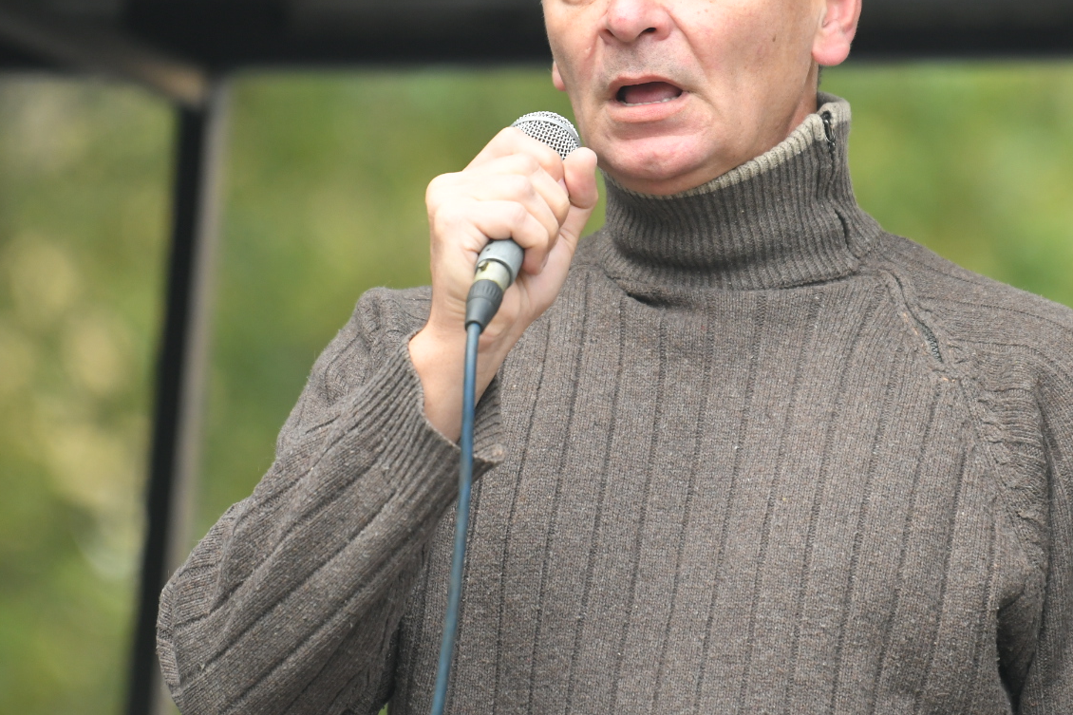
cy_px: 219
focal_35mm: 430
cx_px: 671
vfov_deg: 3.2
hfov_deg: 4.8
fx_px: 12814
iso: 800
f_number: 2.8
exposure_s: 1/1250
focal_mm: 200
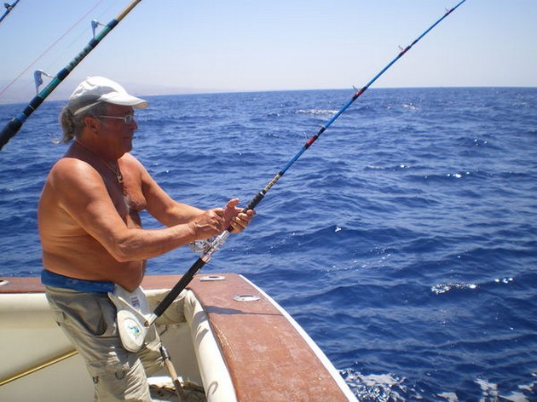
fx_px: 558
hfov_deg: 51.4
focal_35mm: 36
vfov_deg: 39.6
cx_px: 268
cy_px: 201
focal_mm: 6.3
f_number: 4.6
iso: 50
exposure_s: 1/320
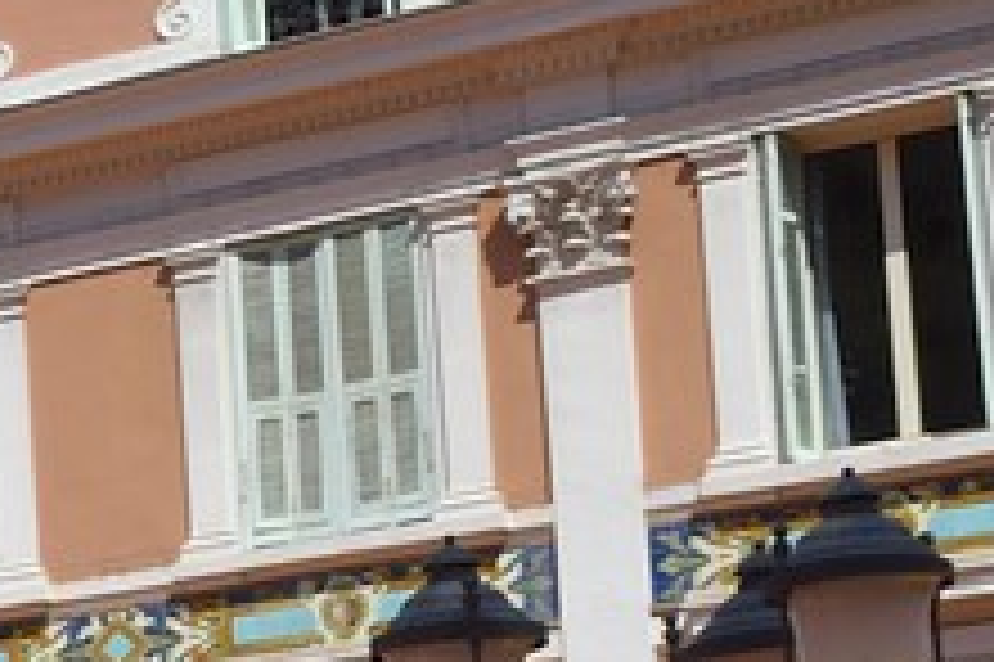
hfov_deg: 8.4
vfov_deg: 7.7
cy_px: 1072
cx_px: -2559
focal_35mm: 174
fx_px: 4801
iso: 200
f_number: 11
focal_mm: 24
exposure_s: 1/250
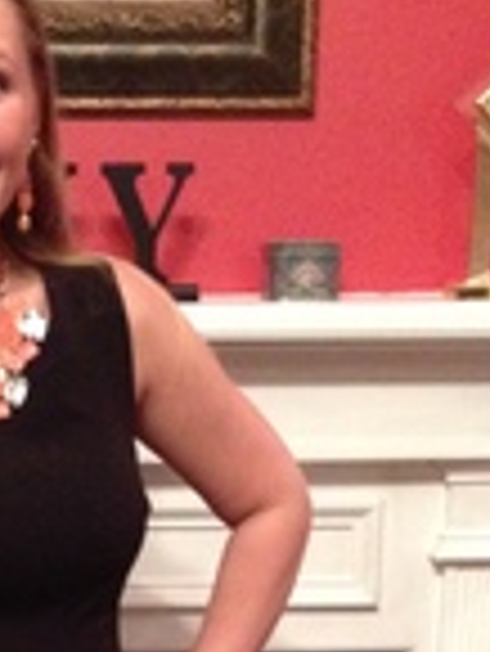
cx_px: 9
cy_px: 850
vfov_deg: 16.1
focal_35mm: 116
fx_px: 2186
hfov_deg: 12.6
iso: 500
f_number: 2.4
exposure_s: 1/15
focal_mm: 4.28
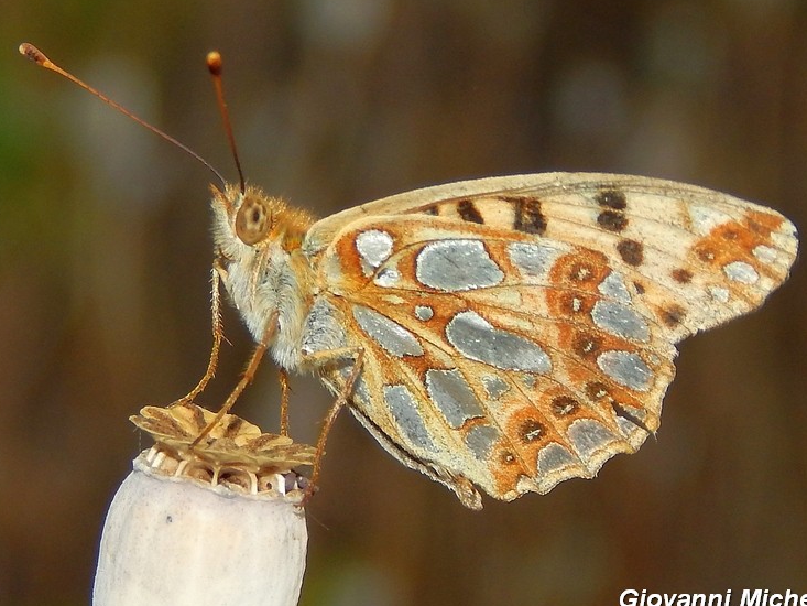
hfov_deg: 13.7
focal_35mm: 144
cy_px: 290
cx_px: 397
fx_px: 3358
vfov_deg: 10.3
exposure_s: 1/80
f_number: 9.6
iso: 125
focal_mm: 23.4
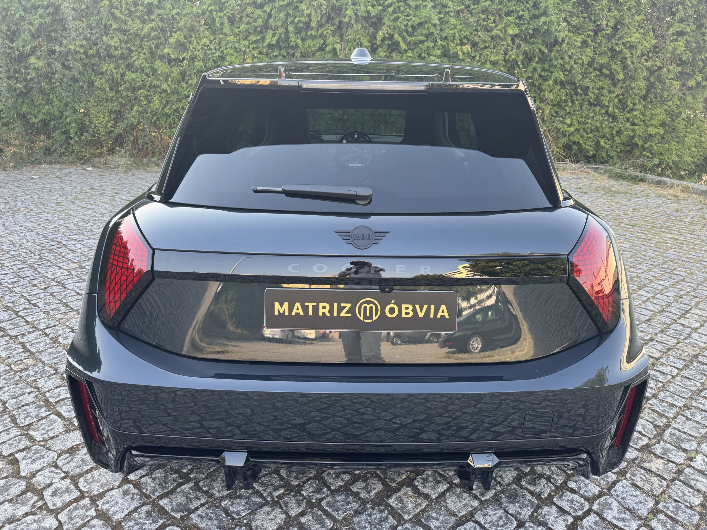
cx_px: 354
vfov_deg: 56.8
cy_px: 265
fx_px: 490
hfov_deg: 71.6
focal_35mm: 24
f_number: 1.78
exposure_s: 1/207
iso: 64
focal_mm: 6.76
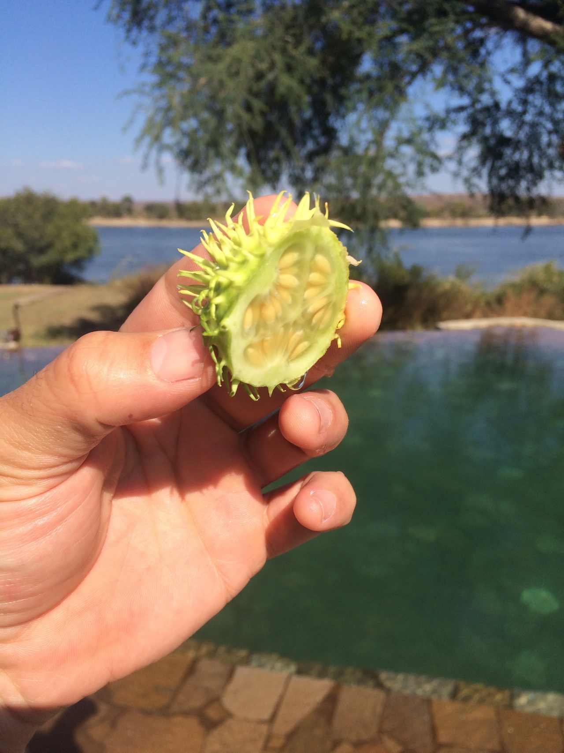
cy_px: 376
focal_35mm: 29
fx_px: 630
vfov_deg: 61.7
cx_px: 282
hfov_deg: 48.2
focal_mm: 4.15
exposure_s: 1/2160
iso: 32
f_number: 2.2
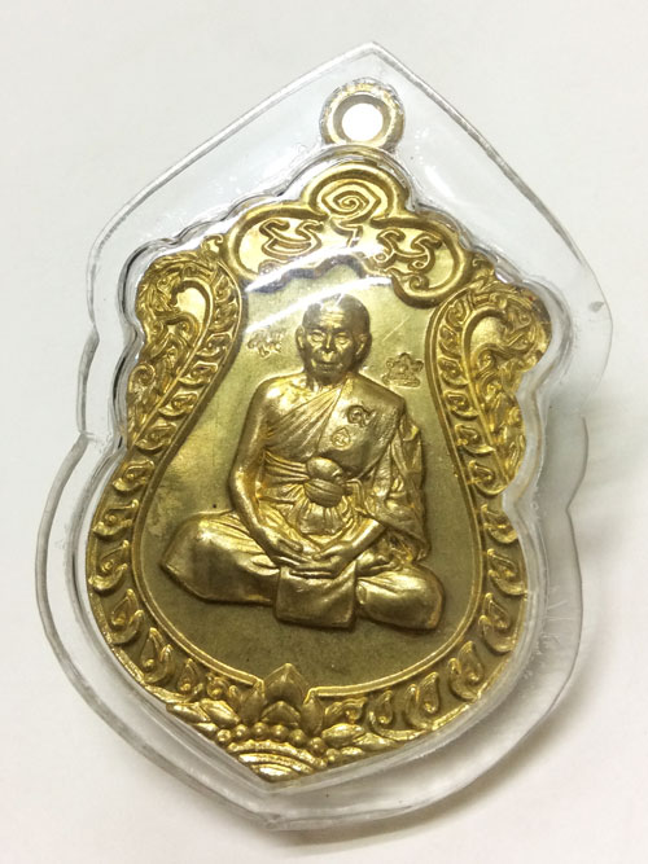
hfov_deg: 44.1
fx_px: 799
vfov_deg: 56.8
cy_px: 432
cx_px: 324
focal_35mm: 32
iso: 80
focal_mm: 3.3
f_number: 2.4
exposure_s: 1/25
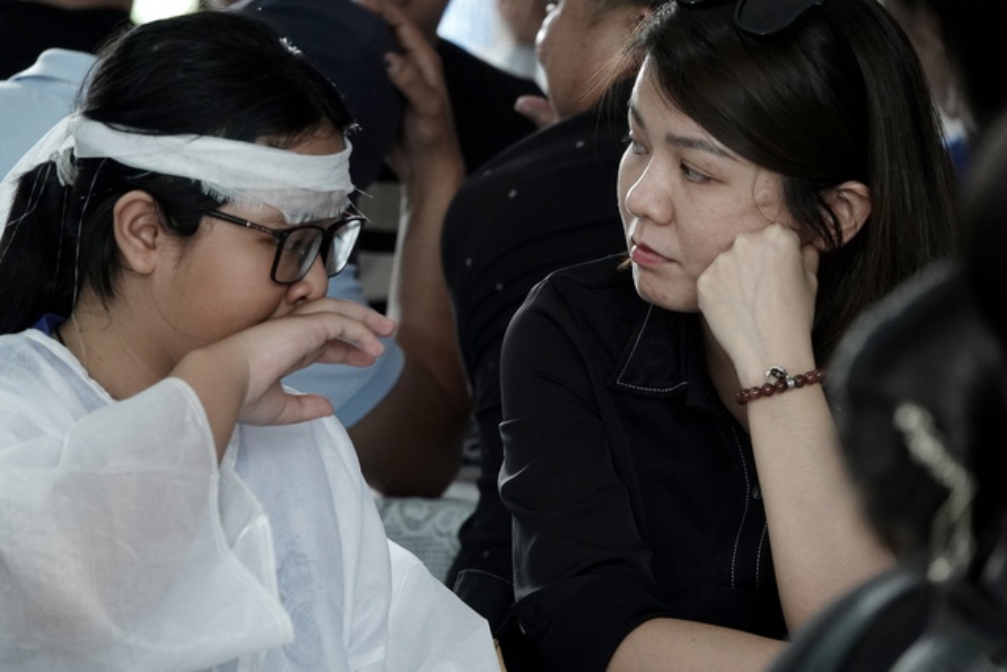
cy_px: 336
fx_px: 8393
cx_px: 504
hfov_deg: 6.9
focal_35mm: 300
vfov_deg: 4.6
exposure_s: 1/125
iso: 640
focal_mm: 110.13
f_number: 4
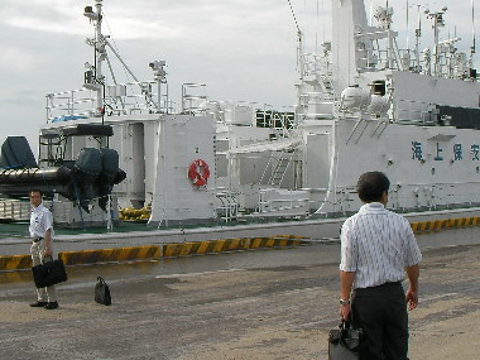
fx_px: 887
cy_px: 123
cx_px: 197
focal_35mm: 64
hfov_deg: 30.2
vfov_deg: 22.8
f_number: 4.5
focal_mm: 6.3
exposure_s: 1/464
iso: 50
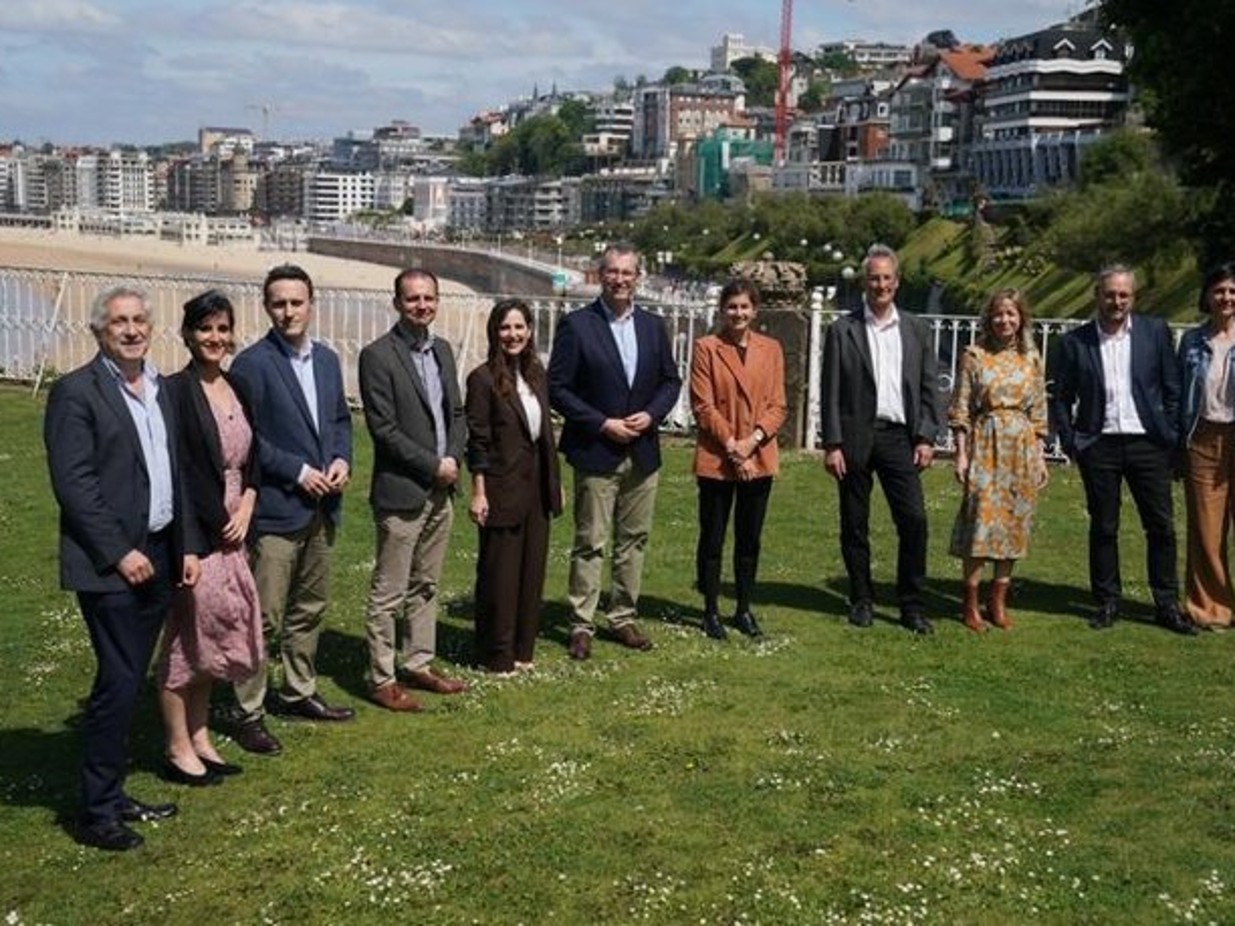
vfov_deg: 28.6
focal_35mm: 51
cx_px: 634
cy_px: 463
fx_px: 1820
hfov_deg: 37.5
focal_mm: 47
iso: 400
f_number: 5
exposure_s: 1/4000
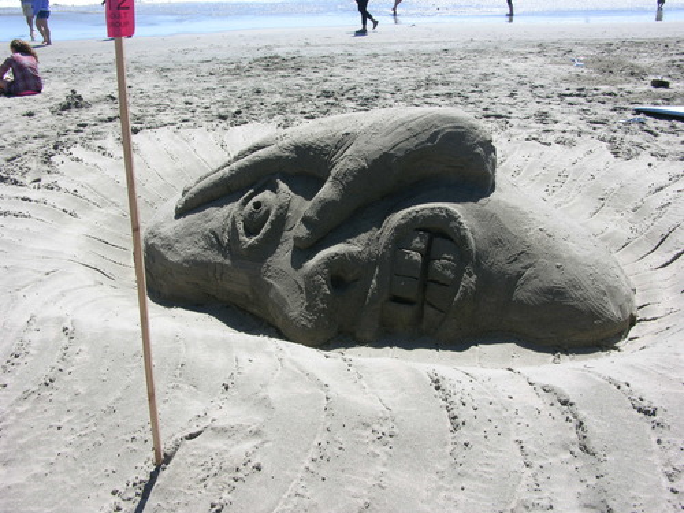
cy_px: 256
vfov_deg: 40.7
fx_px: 692
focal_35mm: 35
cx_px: 342
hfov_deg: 52.6
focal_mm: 8.9
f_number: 5.6
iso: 50
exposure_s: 1/180
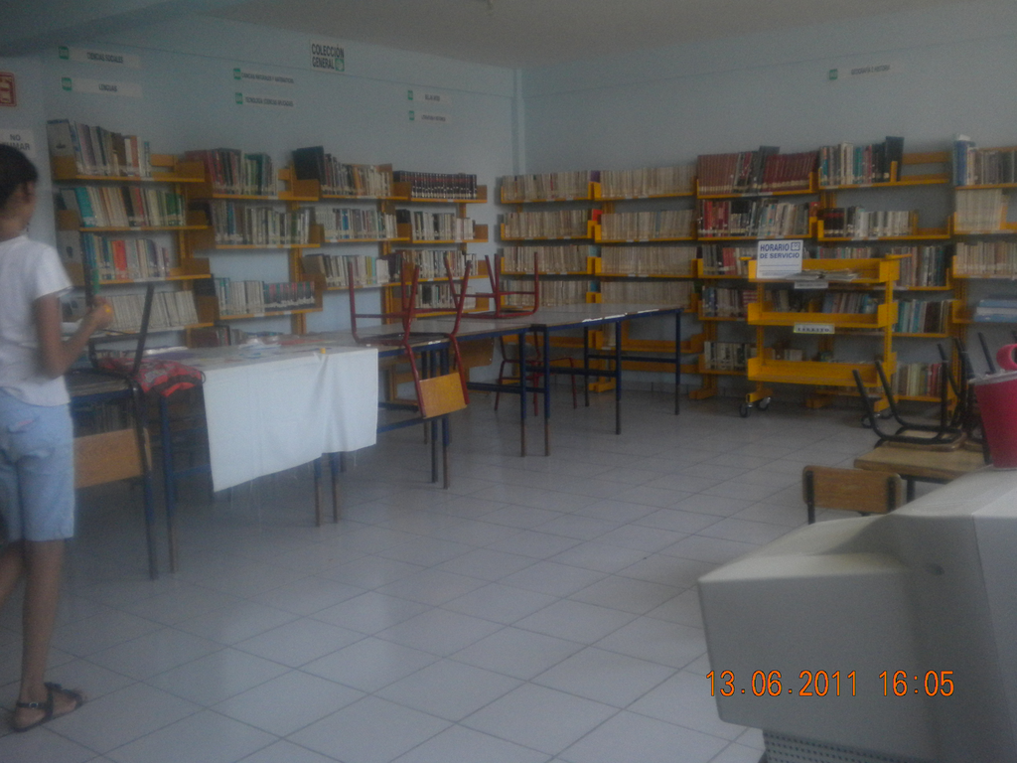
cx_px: 508
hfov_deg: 52.6
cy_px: 382
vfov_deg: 40.7
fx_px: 1028
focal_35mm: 35
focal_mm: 6.3
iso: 293
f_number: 3.1
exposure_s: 1/60
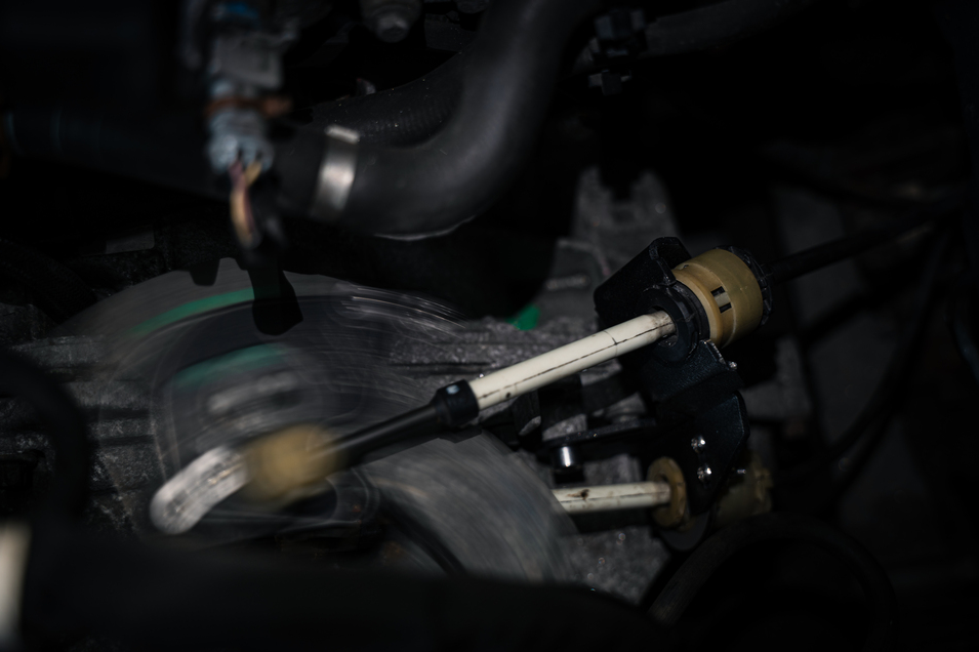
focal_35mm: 39
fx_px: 1069
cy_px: 333
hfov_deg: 49.2
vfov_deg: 33.9
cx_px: 496
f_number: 2.8
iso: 100
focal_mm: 38.3
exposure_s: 1/5
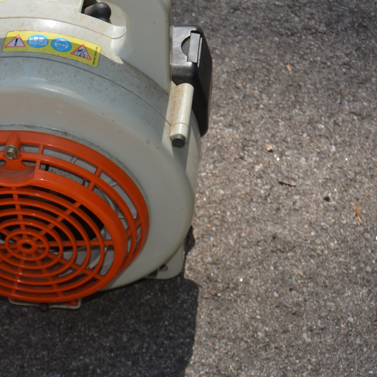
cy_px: 137
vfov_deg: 17.5
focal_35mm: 99
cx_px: 126
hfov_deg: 17.5
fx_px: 1220
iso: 100
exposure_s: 1/200
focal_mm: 40
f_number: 7.1
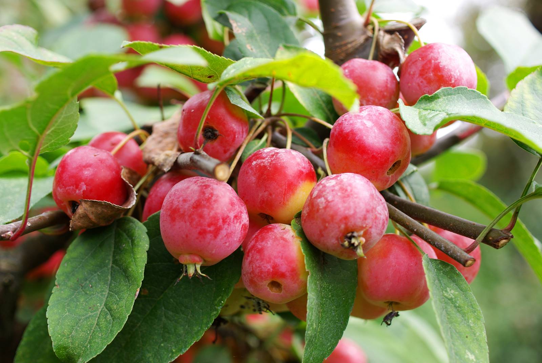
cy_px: 182
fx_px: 791
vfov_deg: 25.8
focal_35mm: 52
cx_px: 271
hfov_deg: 37.8
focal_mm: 35
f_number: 4
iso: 100
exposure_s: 1/125
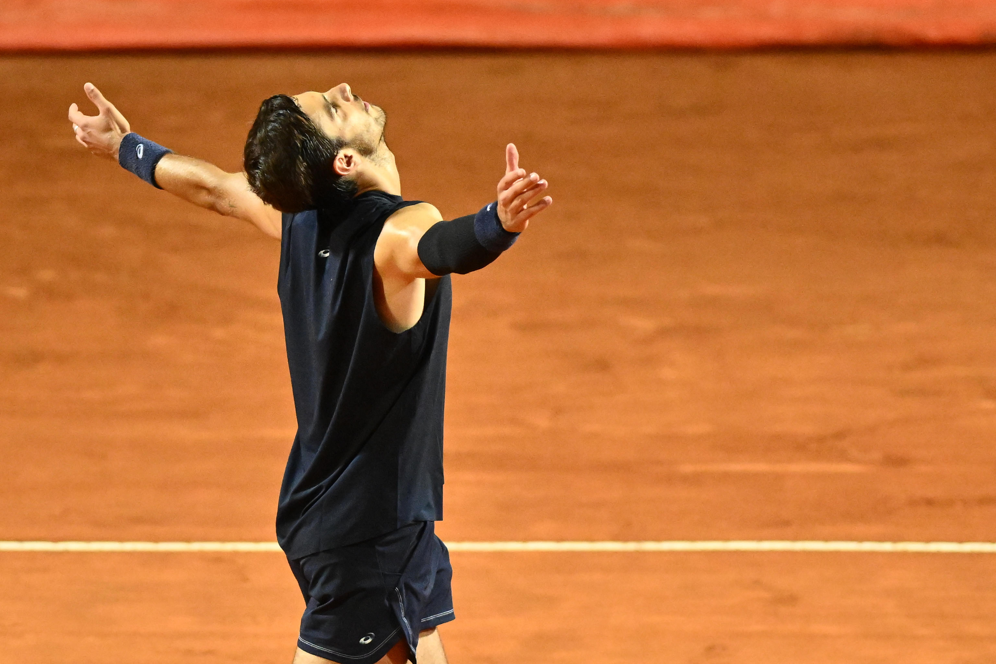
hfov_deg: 6.9
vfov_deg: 4.6
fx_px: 8299
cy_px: 332
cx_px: 498
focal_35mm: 300
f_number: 3.2
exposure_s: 1/1600
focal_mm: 300
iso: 5000
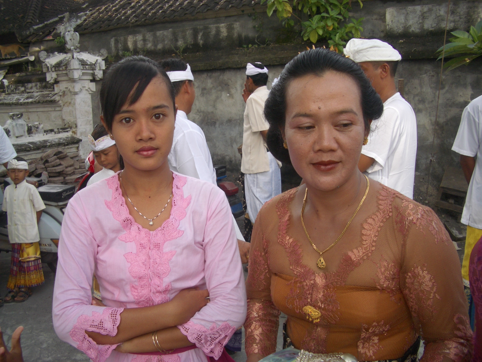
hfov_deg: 52.6
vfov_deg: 40.7
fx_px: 487
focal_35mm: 35
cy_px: 181
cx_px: 241
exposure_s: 1/500
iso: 50
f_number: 2.6
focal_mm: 5.8
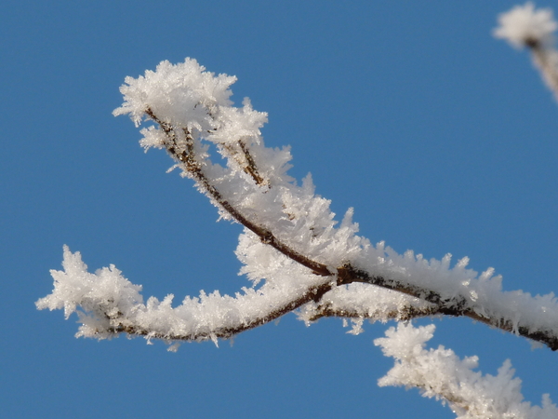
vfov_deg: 3.2
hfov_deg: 4.3
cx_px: 279
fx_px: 7431
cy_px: 210
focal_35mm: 461
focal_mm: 46.2
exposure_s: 1/500
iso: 100
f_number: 5.6
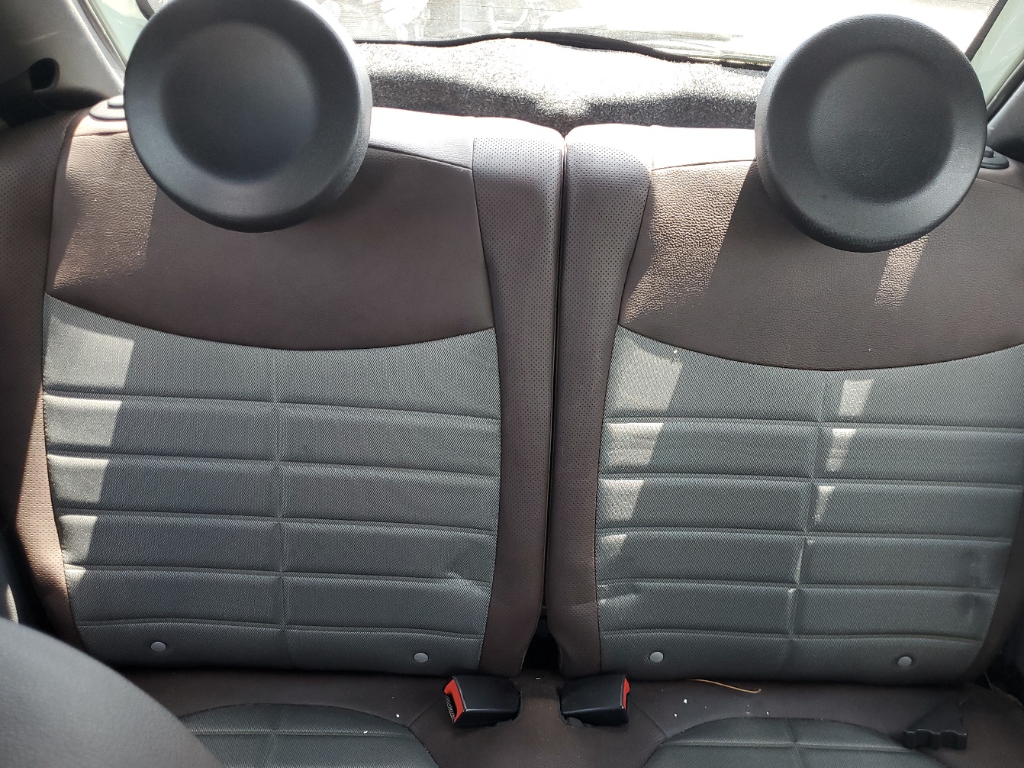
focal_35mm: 31
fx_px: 917
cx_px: 569
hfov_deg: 58.2
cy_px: 449
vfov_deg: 45.3
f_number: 1.5
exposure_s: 1/120
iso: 69
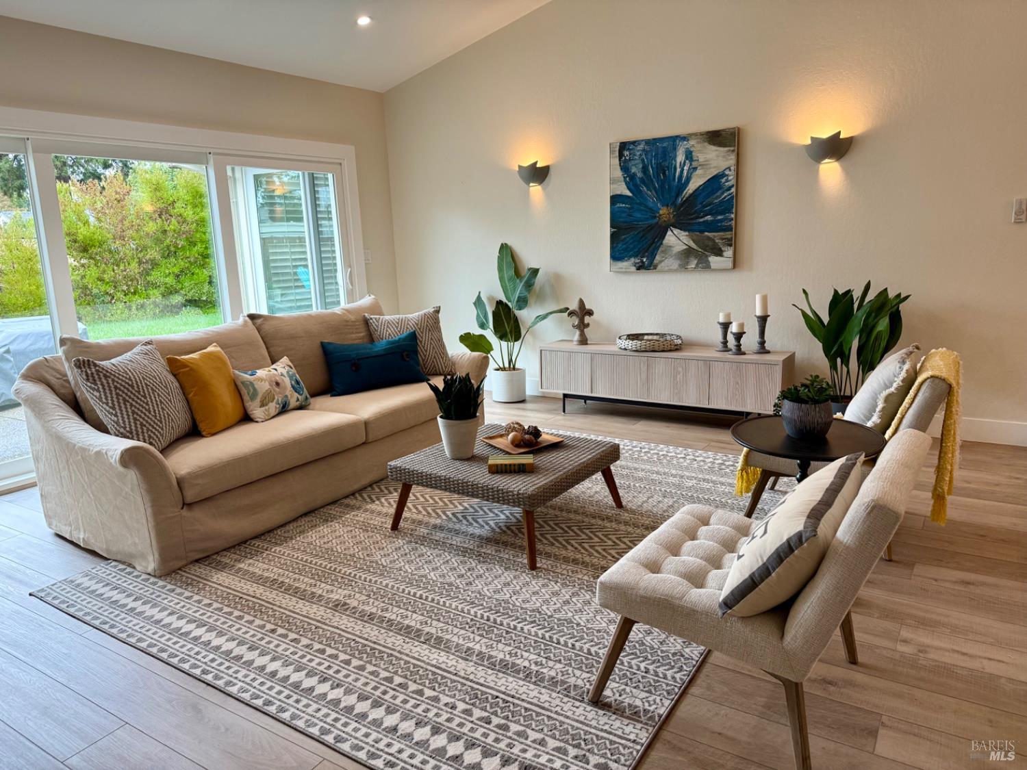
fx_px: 712
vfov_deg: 56.8
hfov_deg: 71.6
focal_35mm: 24
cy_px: 385
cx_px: 514
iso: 160
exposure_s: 1/122
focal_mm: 6.76
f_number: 1.78
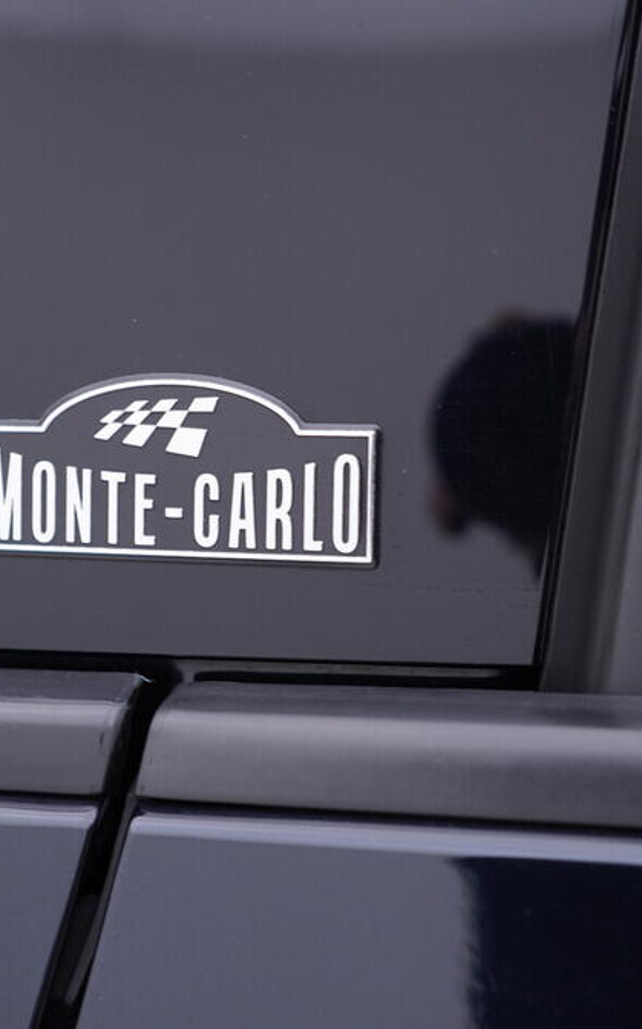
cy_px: 510
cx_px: 104
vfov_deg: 36.3
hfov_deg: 22.7
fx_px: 1569
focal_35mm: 56
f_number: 3.2
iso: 125
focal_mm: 24
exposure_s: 1/50
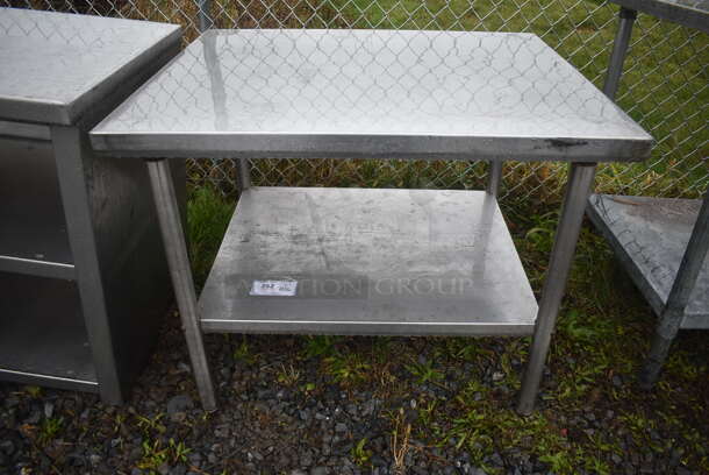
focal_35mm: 27
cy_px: 238
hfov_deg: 67.3
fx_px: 532
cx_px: 354
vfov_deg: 48.0
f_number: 3.5
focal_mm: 18
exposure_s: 1/250
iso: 400
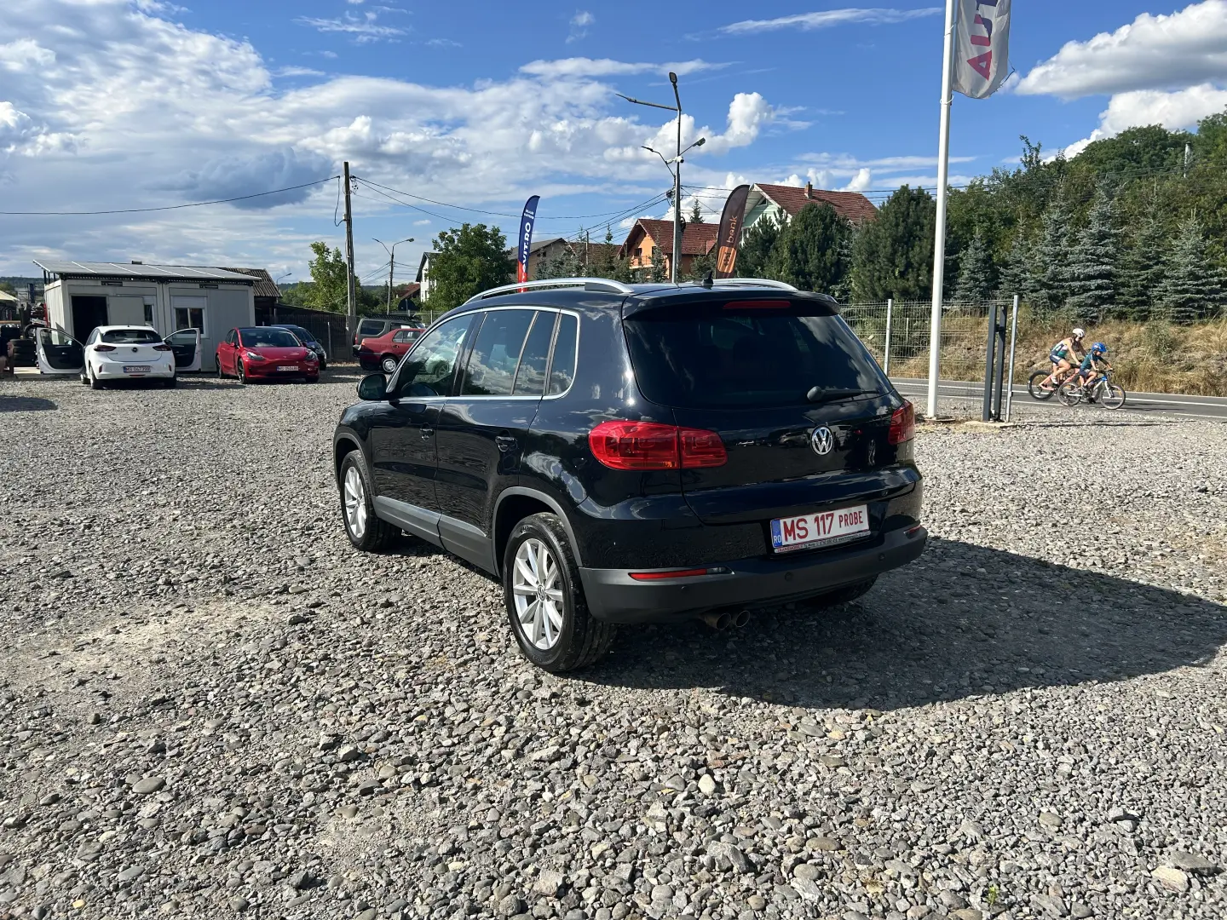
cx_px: 614
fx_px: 922
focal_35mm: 26
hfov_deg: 67.3
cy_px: 460
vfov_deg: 53.1
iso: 50
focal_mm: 5.7
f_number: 1.5
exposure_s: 1/3460
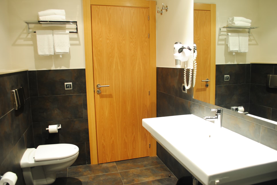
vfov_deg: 48.0
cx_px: 138
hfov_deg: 67.3
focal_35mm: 27
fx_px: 208
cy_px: 92
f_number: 3.5
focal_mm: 18
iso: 100
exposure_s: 1/2.5
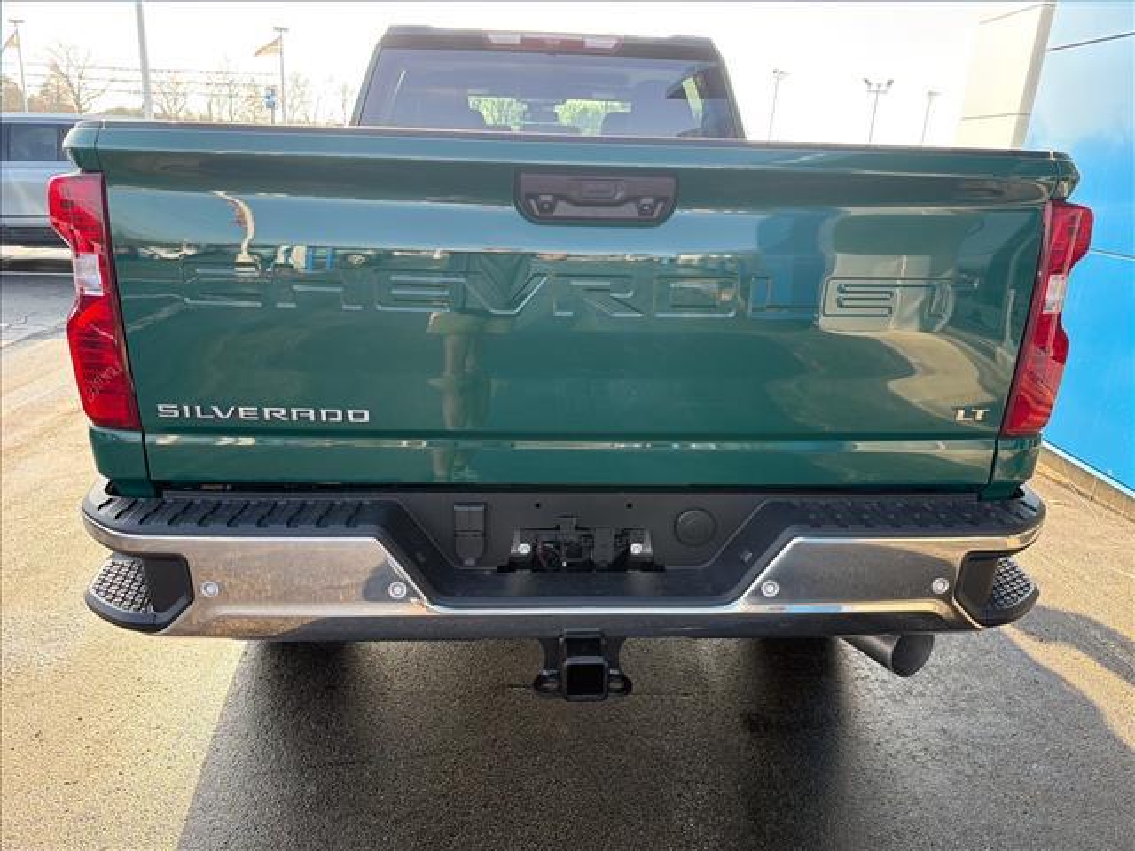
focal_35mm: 24
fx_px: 787
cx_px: 568
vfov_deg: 56.8
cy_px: 426
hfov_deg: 71.6
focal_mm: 6.76
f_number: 1.78
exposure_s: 1/263
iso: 80
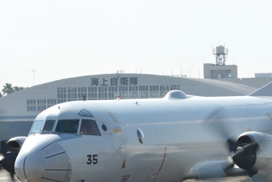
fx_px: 2819
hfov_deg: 5.5
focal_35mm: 373
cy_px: 112
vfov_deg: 3.7
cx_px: 175
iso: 400
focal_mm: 150
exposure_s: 1/200
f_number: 20
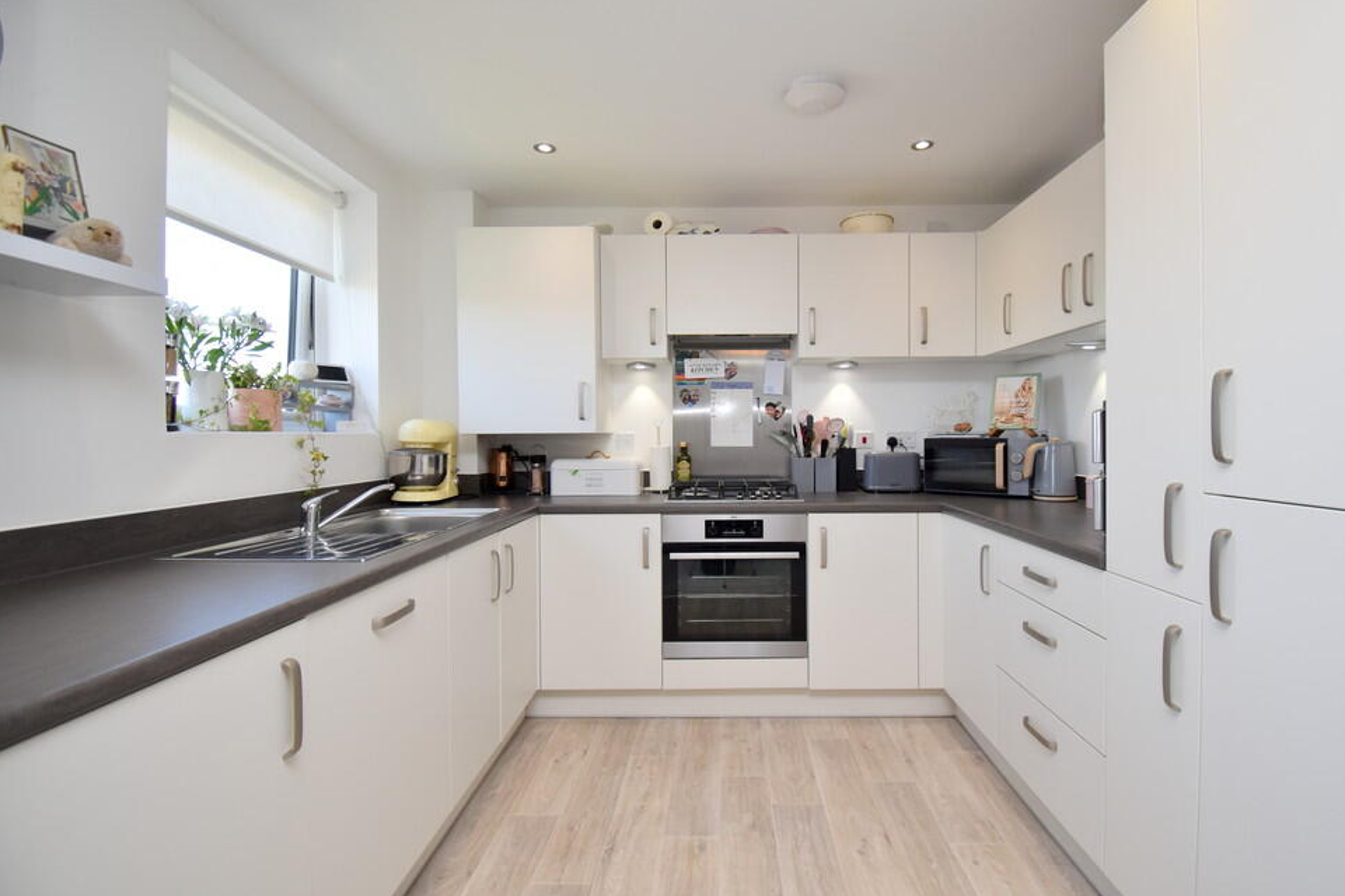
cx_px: 715
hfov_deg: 96.6
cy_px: 447
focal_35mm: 16
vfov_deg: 73.7
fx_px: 598
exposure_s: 1/200
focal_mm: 10
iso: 500
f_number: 5
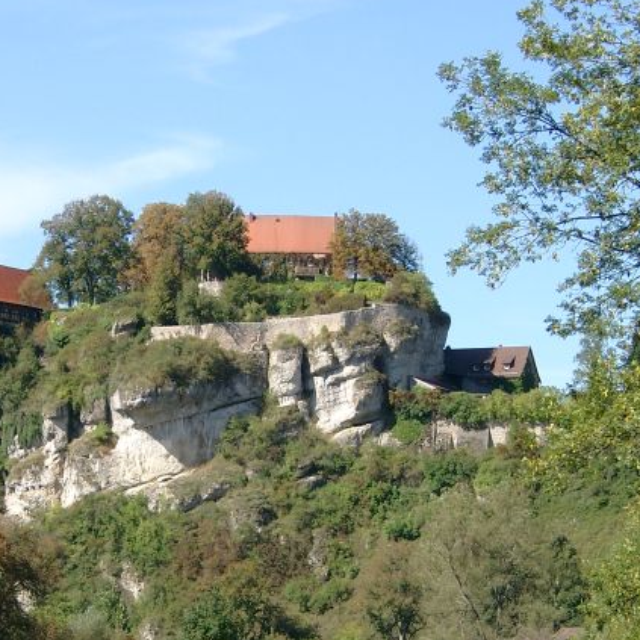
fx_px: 3493
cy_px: 416
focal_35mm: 167
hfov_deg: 10.5
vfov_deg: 10.5
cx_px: 189
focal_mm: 20.74
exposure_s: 1/325
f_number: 4
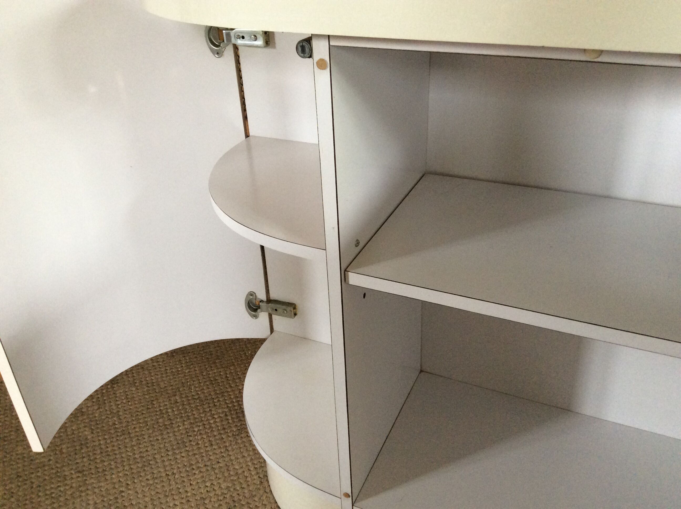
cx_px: 340
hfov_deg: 56.9
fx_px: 629
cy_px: 254
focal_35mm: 32
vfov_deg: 44.1
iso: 125
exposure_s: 1/25
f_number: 2.4
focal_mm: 3.3
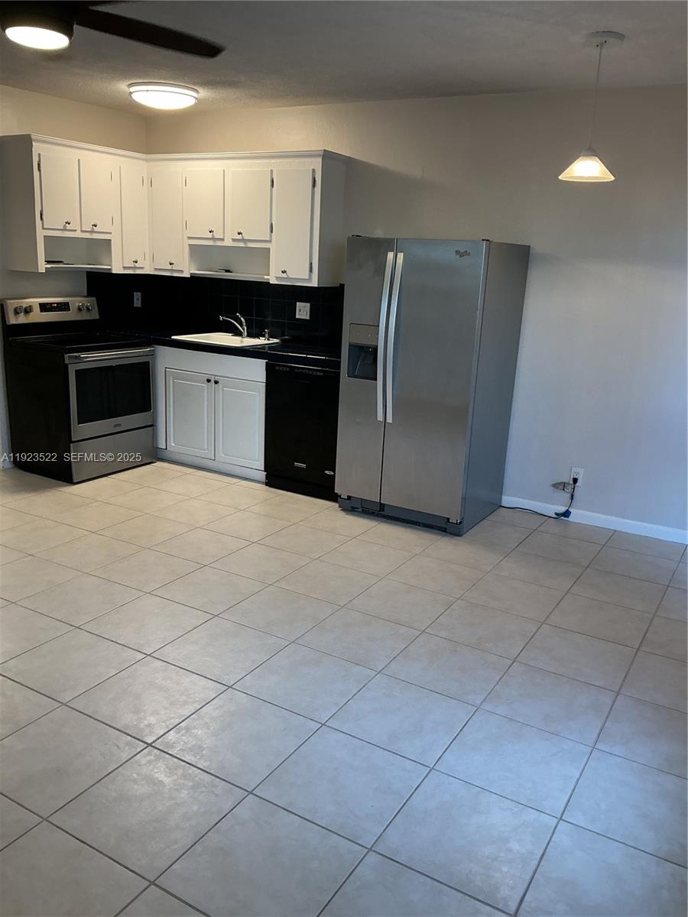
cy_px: 458
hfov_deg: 48.2
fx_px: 769
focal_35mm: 29
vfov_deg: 61.7
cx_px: 344
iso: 80
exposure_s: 1/60
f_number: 1.8
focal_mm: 3
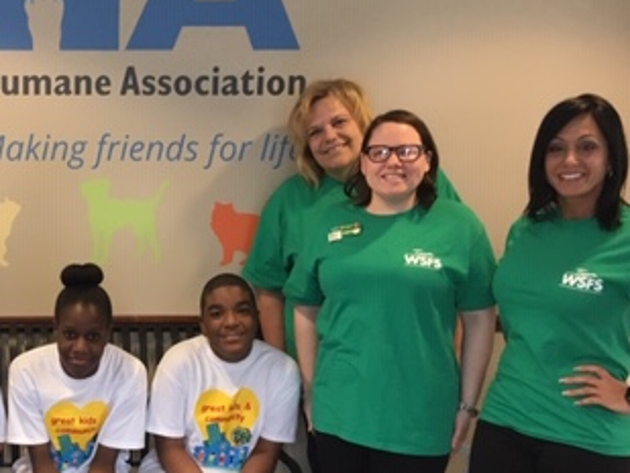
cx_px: 33
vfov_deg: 24.2
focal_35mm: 60
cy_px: 353
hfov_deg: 30.4
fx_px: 1092
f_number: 2.2
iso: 100
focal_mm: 4.15
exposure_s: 1/30
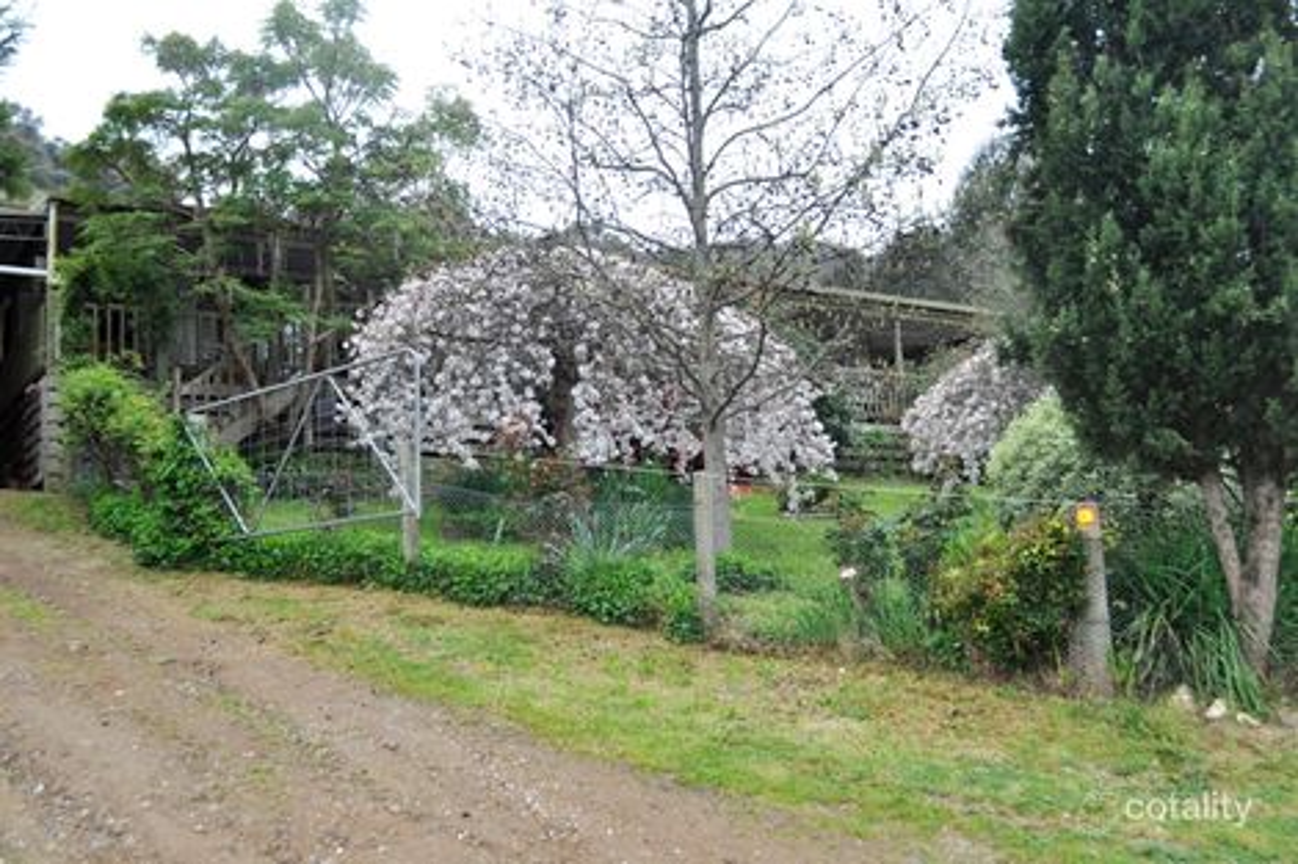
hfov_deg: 53.1
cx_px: 649
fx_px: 1297
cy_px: 432
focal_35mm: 36
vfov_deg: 36.8
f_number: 7.1
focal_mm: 24
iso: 200
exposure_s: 1/200
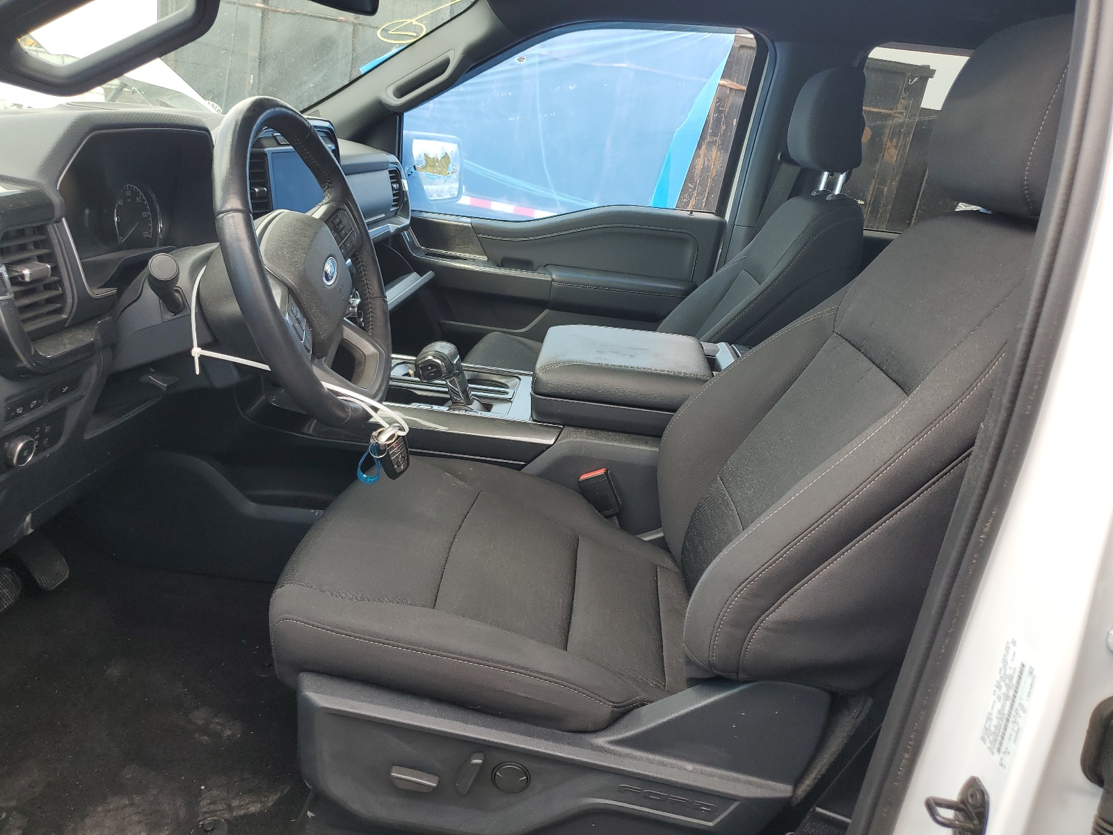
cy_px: 418
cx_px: 556
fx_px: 836
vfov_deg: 53.1
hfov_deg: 67.3
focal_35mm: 26
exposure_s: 1/294
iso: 50
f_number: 1.5
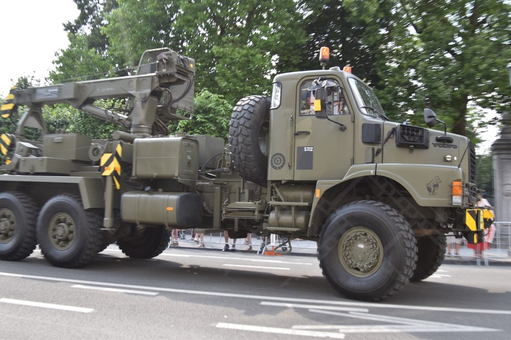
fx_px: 511
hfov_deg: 53.2
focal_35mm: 36
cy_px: 170
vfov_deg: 36.8
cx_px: 256
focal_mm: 24
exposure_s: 1/125
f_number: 5.6
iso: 100
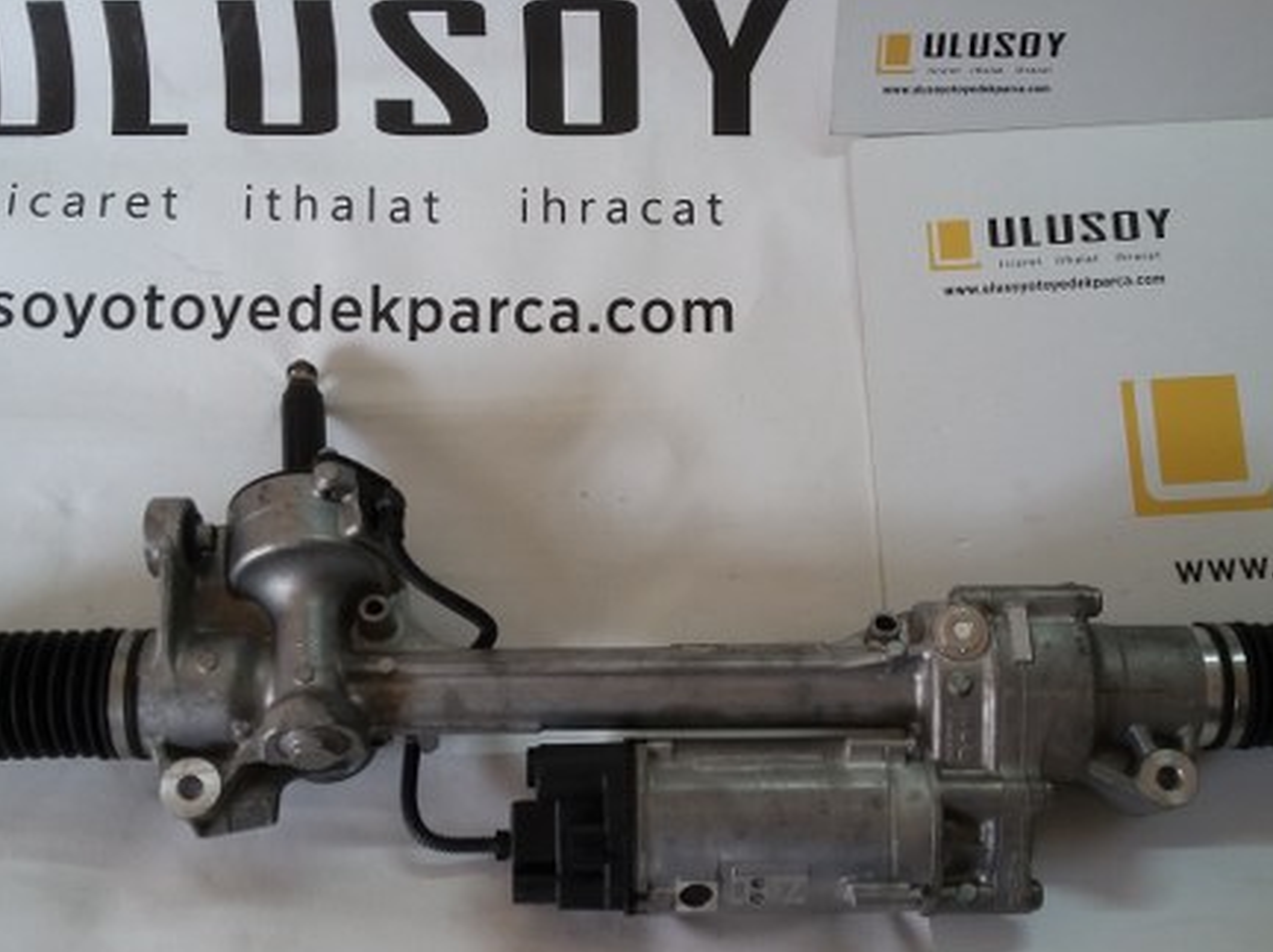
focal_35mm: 43
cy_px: 561
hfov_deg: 43.9
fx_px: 1580
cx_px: 659
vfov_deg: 33.5
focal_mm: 3.3
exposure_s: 1/33
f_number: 2.2
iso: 64
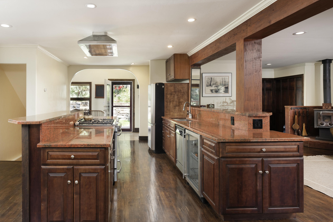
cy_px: 102
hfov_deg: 72.5
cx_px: 125
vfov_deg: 53.1
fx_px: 222
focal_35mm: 24
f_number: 7.1
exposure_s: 1/200
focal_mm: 19
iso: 640
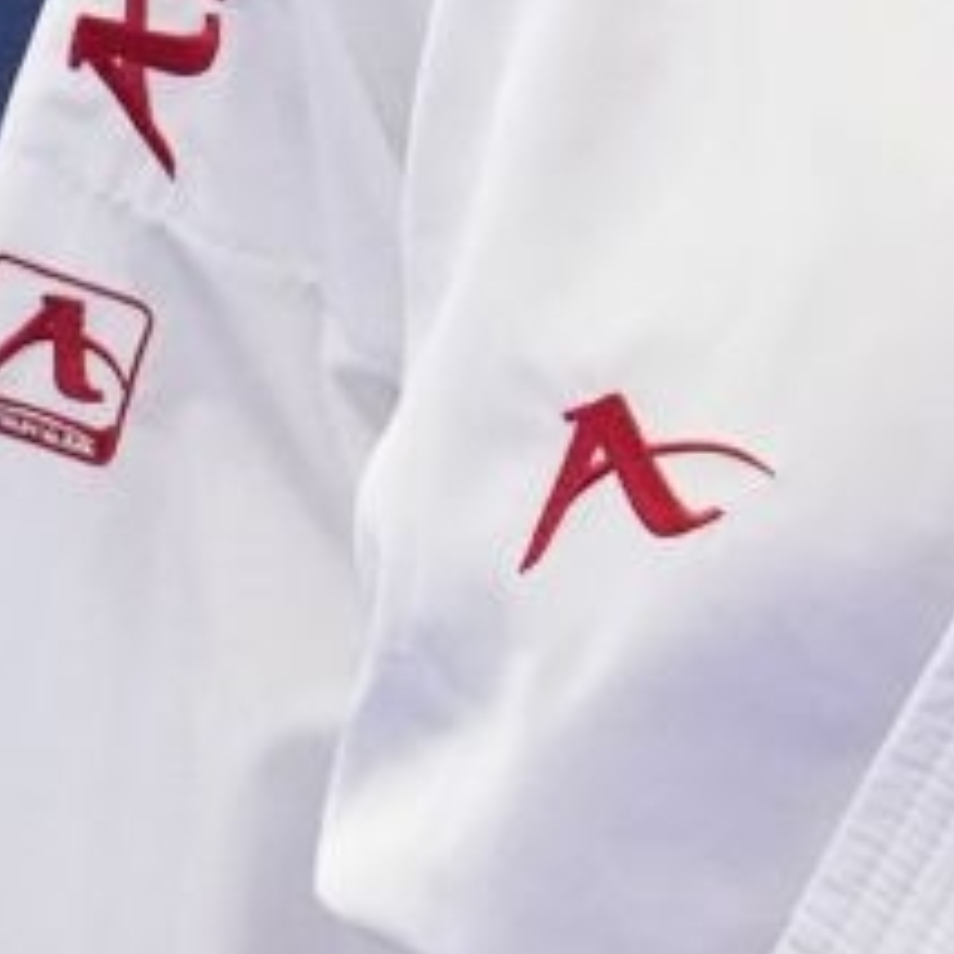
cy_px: 211
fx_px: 64356
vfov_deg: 0.8
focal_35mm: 2064
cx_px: 936
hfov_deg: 0.8
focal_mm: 192
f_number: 2.8
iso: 4000
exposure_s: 1/1000
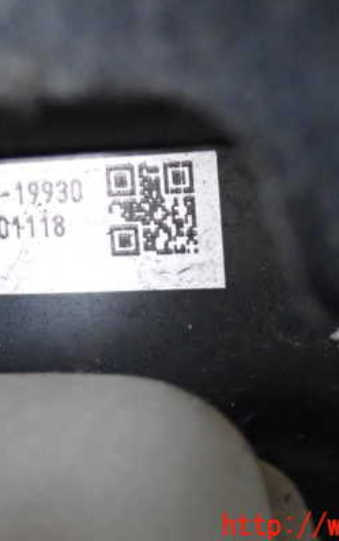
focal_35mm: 123
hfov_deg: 10.7
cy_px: 238
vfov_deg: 17.0
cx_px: 121
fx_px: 1817
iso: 3200
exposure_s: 1/60
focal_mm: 13.65
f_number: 5.6
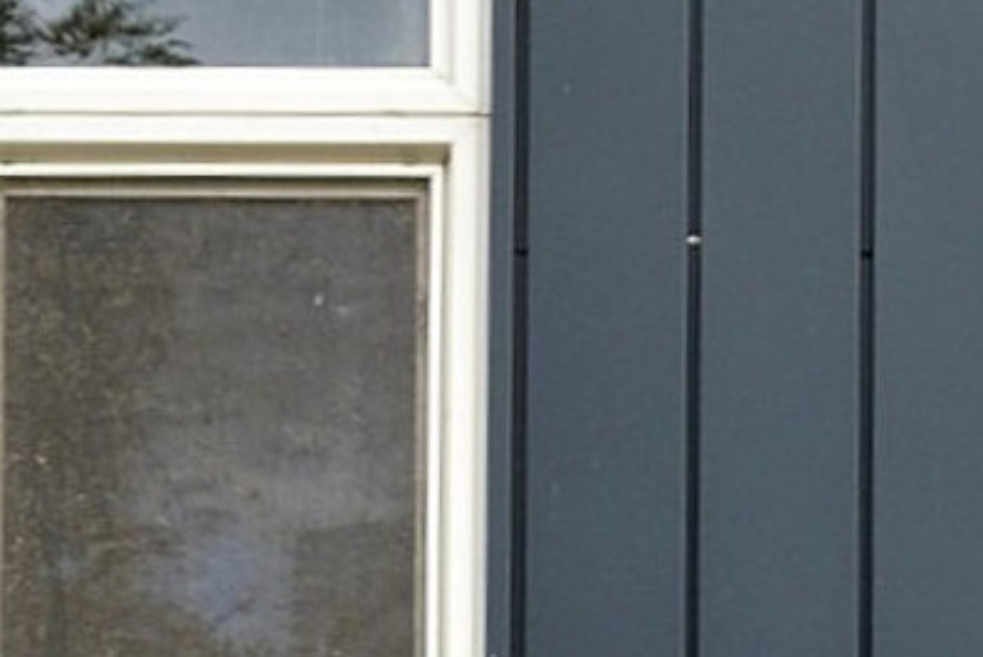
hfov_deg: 12.7
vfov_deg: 8.0
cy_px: 1541
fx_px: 4345
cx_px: 1067
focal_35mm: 159
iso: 400
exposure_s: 1/80
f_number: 8
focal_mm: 22
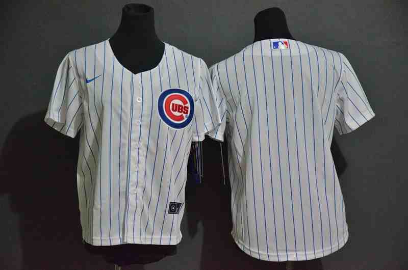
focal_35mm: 99
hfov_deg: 20.7
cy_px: 135
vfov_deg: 13.8
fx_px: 1120
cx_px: 204
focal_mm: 66
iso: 4000
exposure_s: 1/60
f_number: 5
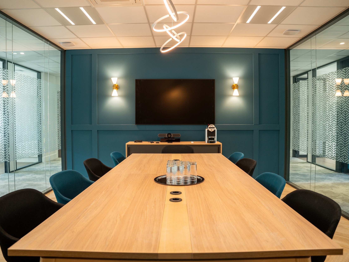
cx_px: 173
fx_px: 262
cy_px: 131
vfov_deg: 53.1
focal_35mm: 26
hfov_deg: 67.3
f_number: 3.2
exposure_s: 1/60
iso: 640
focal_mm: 24
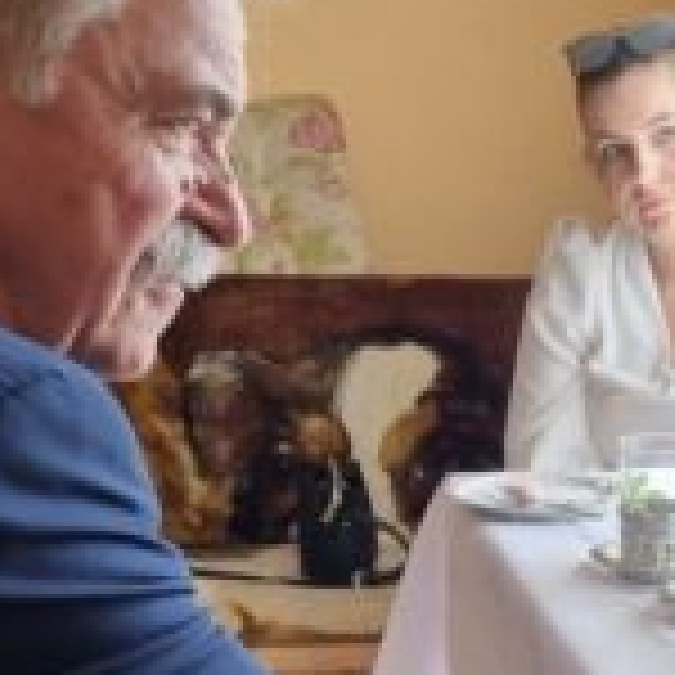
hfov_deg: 18.0
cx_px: 801
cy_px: 513
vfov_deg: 18.7
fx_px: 2030
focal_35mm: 92
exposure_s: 1/100
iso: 80
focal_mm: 5.4
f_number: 1.8
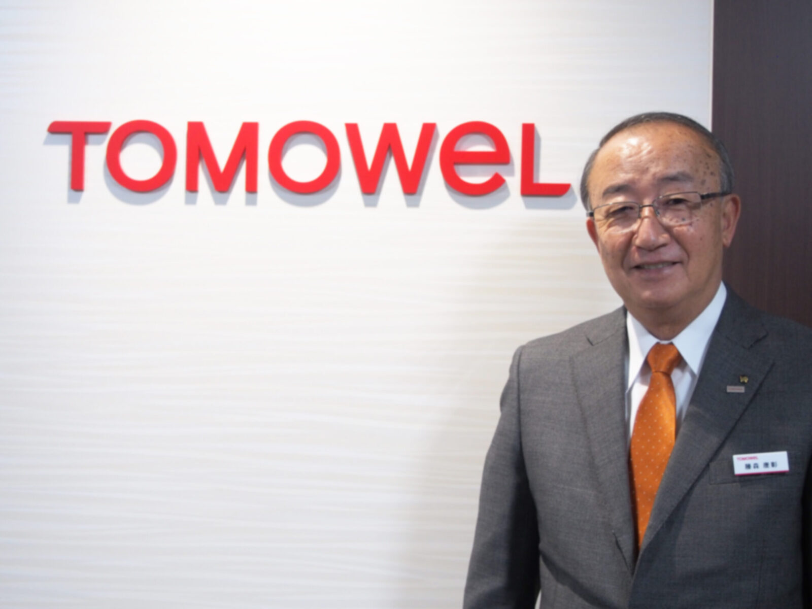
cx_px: 406
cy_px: 304
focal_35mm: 56
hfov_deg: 34.3
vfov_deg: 26.1
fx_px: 1314
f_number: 4.6
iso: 800
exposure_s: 1/80
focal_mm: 28
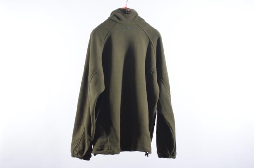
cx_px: 127
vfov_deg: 22.5
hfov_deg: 33.5
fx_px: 422
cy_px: 84
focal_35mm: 60
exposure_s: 1/50
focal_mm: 40
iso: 800
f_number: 3.5
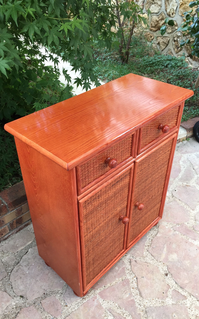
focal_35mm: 31
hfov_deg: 40.6
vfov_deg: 61.2
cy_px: 160
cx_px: 93
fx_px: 269
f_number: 2.2
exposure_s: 1/60
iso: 40
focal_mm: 4.15
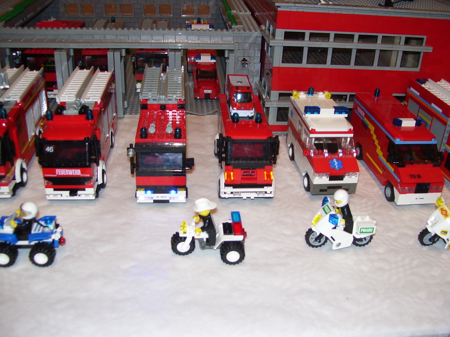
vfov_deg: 39.7
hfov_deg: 51.4
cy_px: 168
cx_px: 225
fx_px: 468
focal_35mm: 36
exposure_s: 1/60
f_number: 2.7
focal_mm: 6
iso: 80
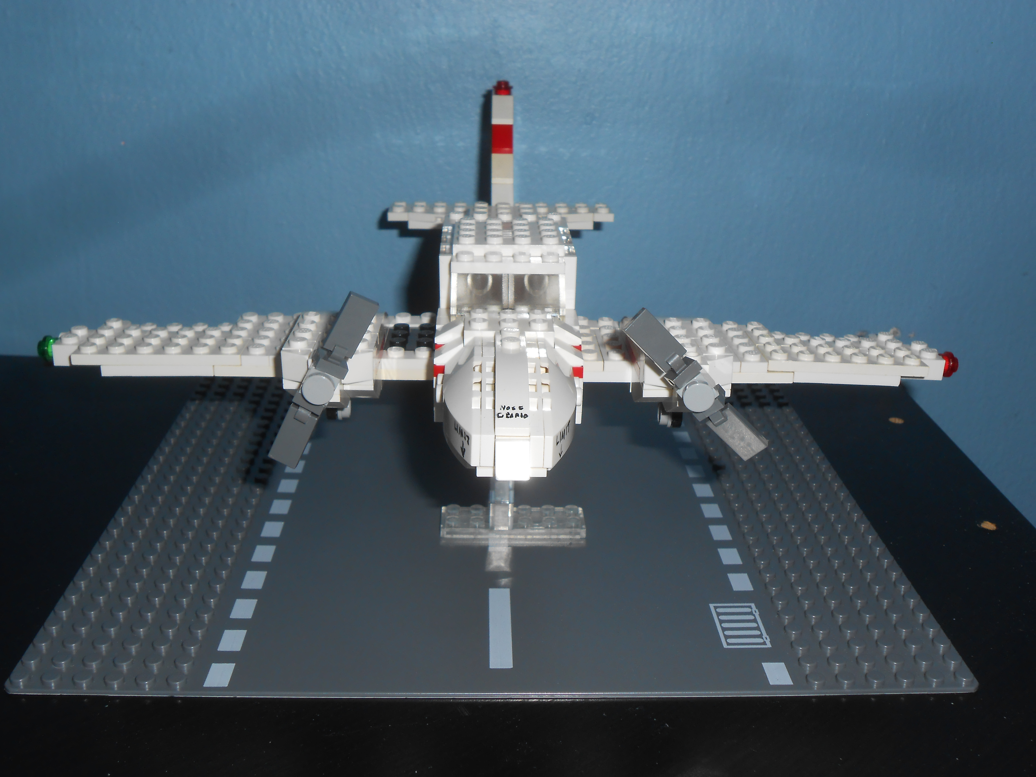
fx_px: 1137
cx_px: 518
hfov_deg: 49.0
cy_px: 388
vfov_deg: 37.7
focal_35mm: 38
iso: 80
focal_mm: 6.8
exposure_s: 1/30
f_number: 4.2
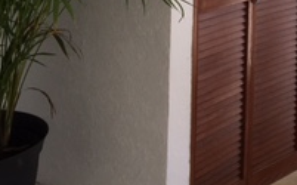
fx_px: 792
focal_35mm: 98
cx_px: 324
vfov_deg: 12.7
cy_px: -89
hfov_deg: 20.3
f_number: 2.2
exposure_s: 1/120
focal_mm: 4.15
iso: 32
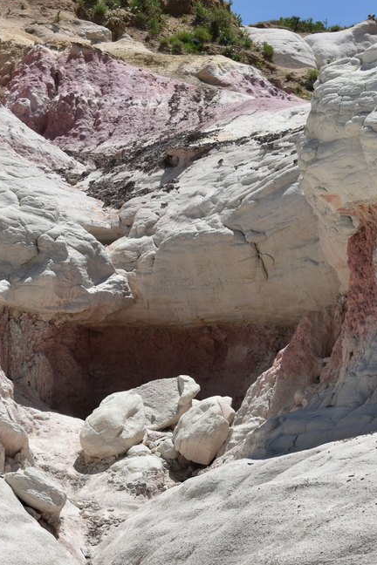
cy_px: 494
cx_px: 125
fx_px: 2419
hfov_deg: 8.9
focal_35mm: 154
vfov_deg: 13.2
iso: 100
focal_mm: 78
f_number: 9
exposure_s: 1/320
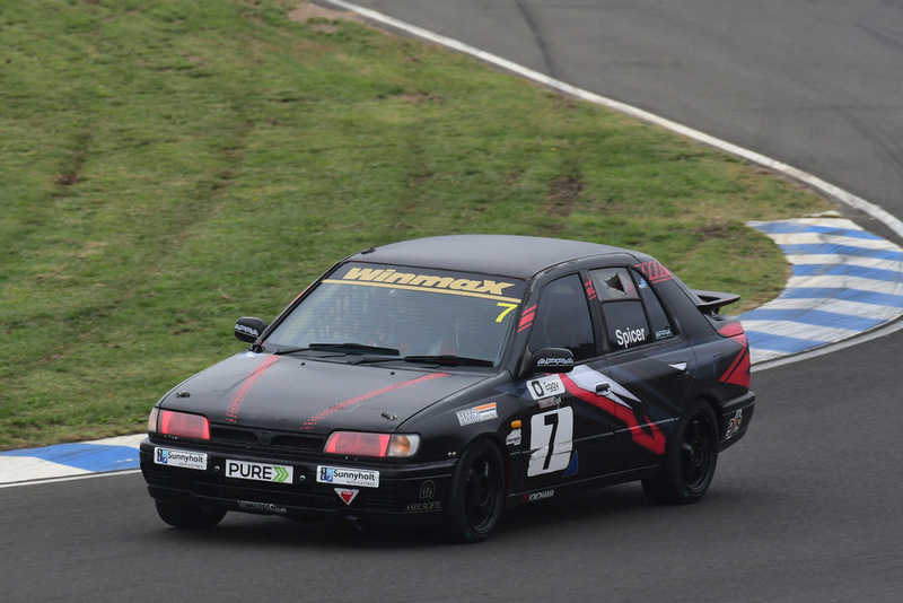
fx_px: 18818
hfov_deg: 2.7
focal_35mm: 750
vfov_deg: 1.8
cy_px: 302
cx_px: 452
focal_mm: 500
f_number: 10
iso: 640
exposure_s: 1/640
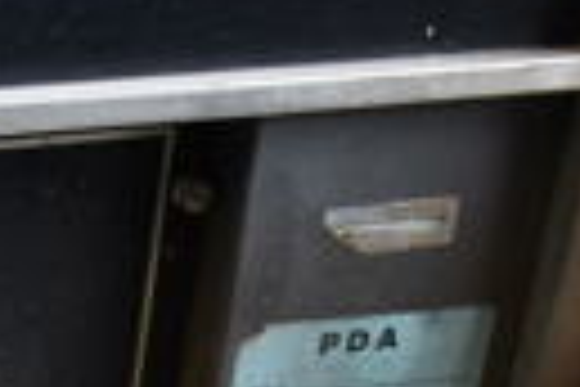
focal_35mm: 128
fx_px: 2062
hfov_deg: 13.9
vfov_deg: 10.3
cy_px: 603
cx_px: -522
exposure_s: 1/30
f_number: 3.5
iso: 320
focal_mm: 18
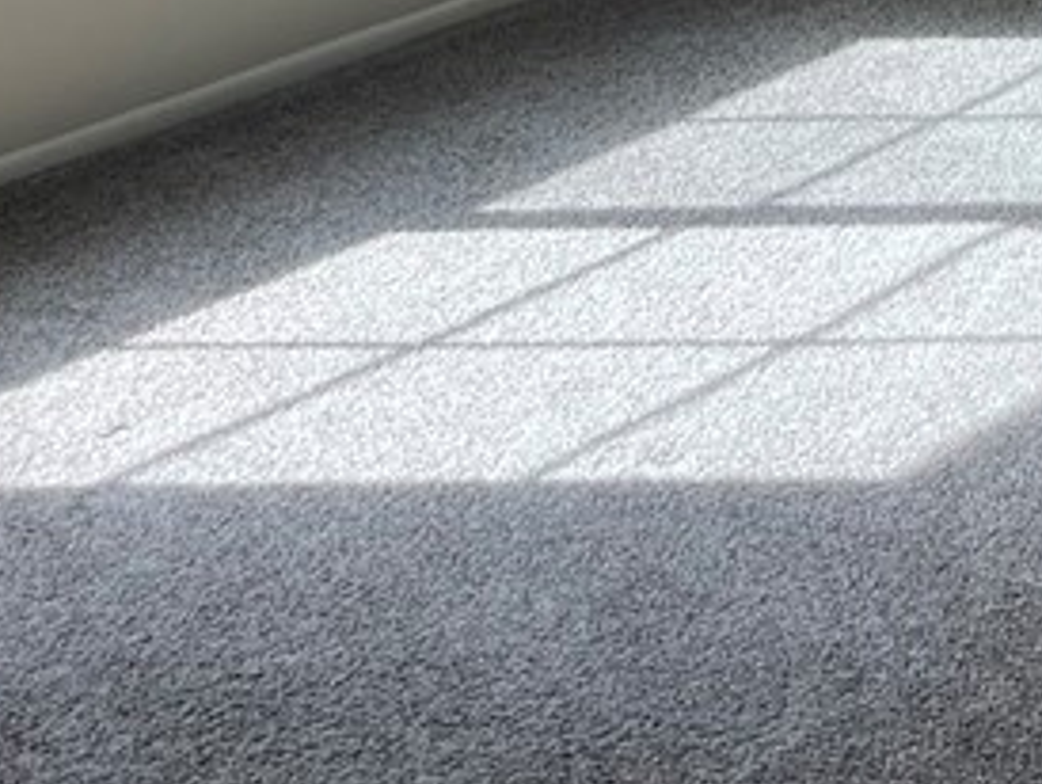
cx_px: 1038
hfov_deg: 19.6
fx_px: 2922
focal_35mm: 97
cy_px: -434
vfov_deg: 14.2
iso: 40
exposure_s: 1/144
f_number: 1.6
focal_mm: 5.1
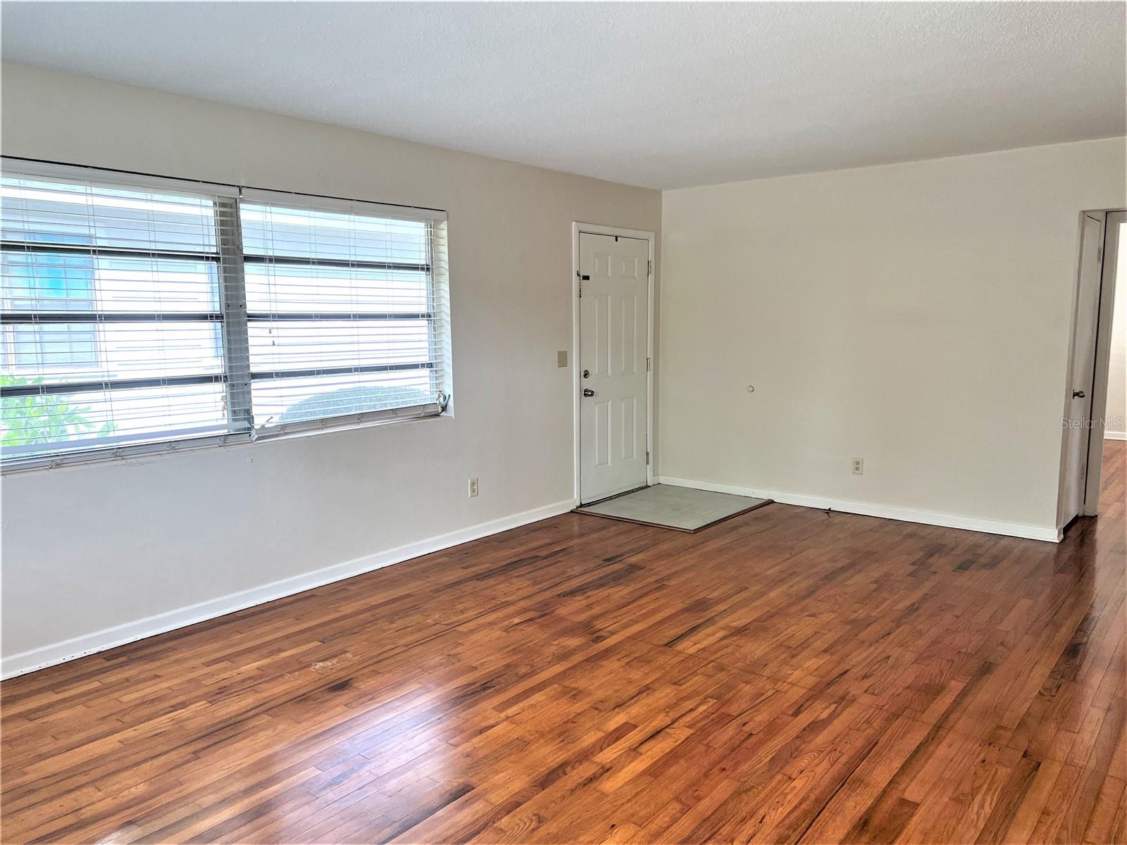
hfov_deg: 67.3
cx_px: 564
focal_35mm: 26
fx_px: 846
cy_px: 422
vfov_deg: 53.1
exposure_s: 1/131
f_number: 1.5
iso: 64
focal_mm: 5.7
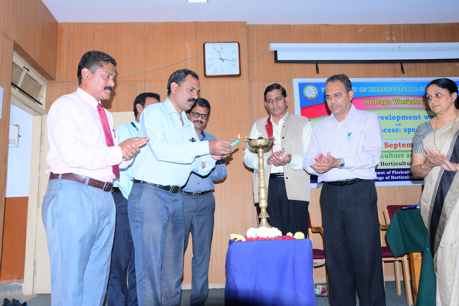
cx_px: 230
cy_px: 153
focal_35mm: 33
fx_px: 421
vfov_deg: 40.0
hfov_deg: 57.2
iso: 500
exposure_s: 1/125
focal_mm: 22
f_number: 5.6
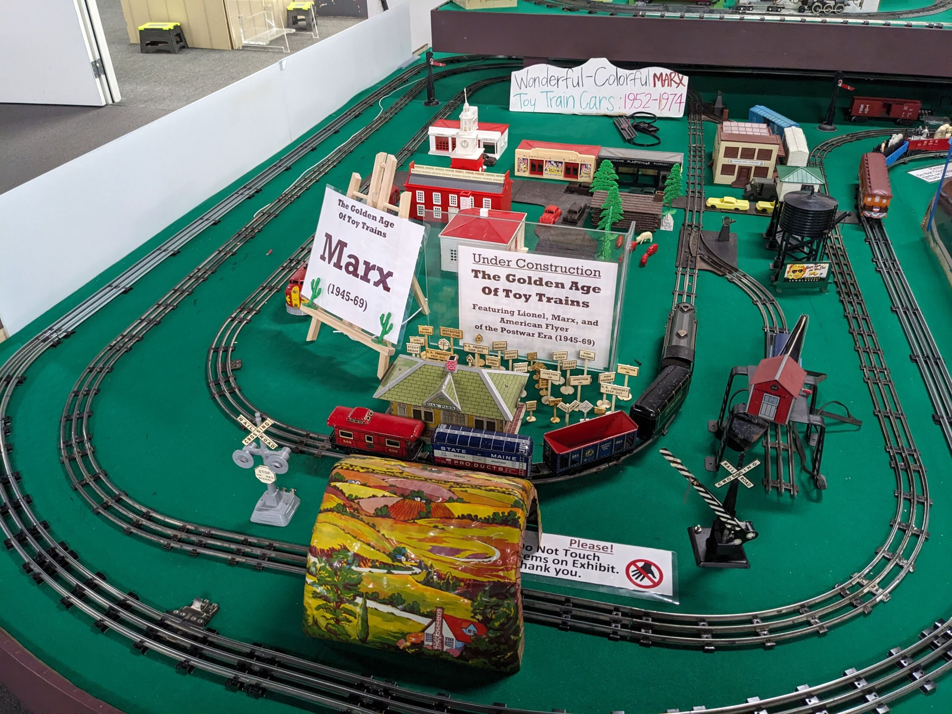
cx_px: 476
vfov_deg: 51.4
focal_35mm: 27
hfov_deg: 65.3
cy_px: 357
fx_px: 743
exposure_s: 1/60
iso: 434
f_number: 1.73
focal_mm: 4.38
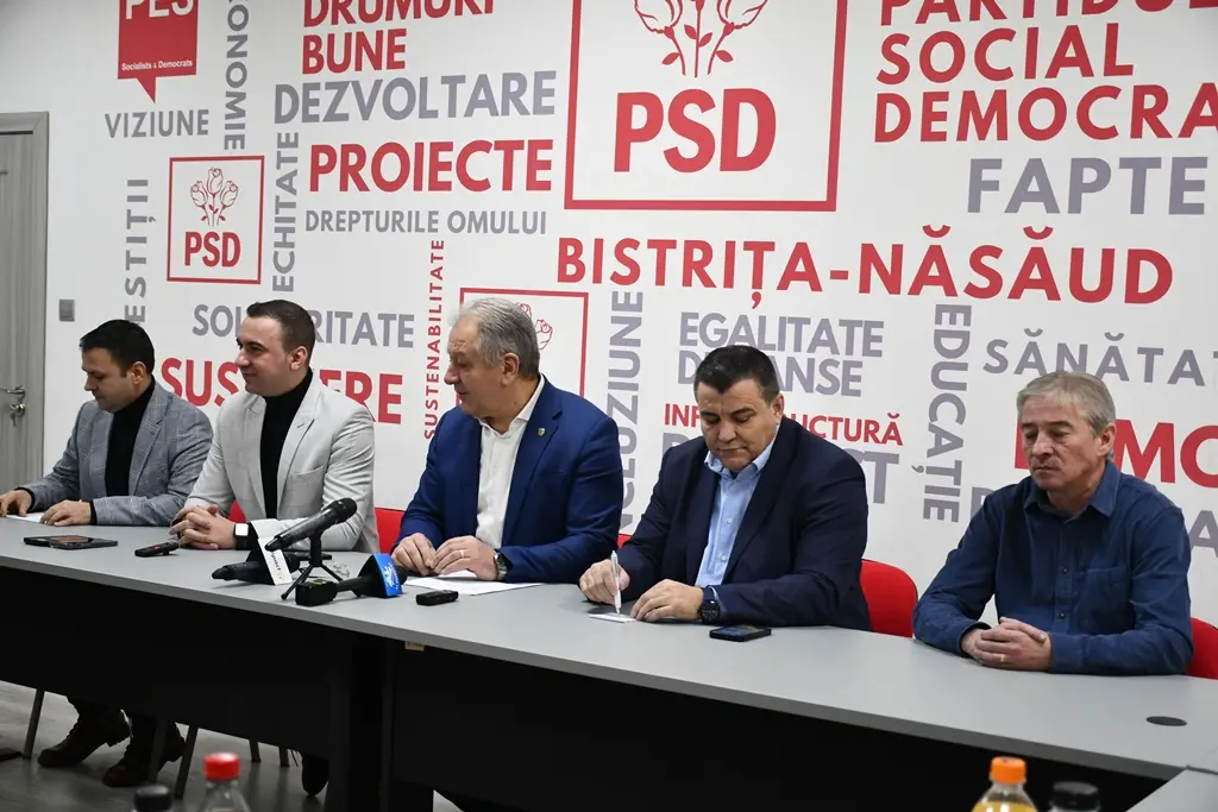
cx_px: 609
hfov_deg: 38.9
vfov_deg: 26.5
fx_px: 1726
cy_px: 406
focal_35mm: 51
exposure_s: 1/125
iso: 1600
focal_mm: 34
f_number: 4.2
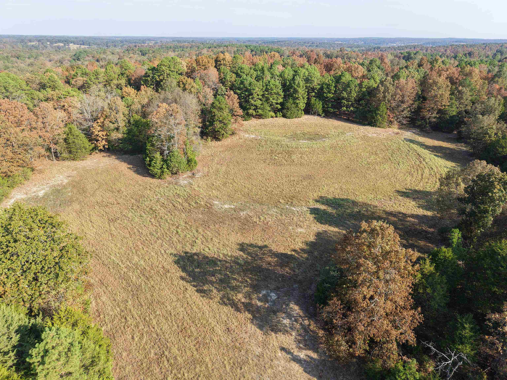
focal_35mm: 24
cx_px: 254
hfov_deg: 71.6
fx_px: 352
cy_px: 190
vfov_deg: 56.8
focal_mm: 8.67
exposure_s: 1/2000
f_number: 1.8
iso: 220
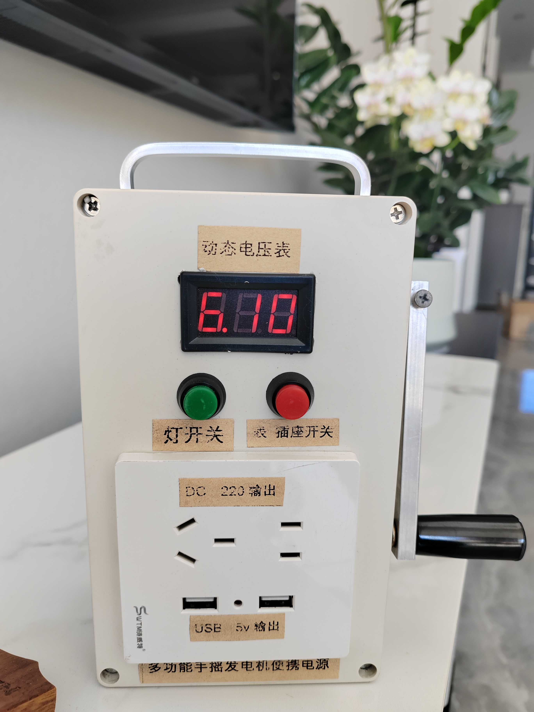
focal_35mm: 27
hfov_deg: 51.4
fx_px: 555
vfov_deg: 65.3
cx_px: 267
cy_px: 356
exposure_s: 1/100
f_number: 1.8
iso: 400
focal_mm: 6.14
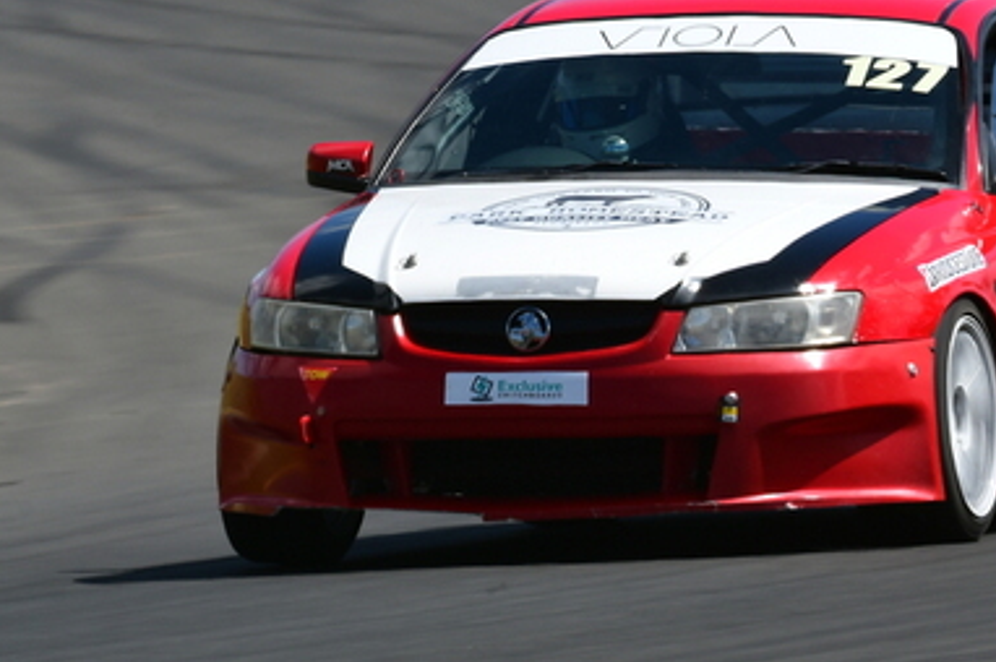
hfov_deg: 1.6
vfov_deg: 1.0
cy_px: 106
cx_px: 1009
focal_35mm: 1321
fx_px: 36515
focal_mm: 420
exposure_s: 1/125
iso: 100
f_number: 14
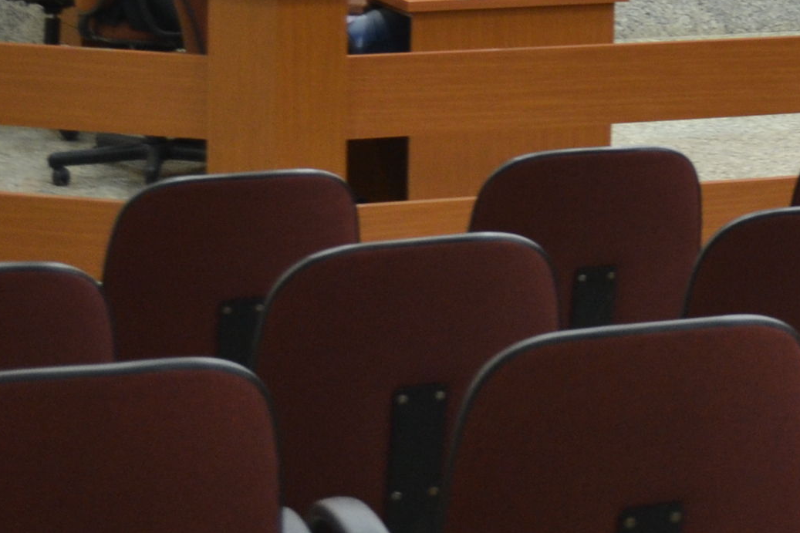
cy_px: -224
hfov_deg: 13.9
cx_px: 1141
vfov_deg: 9.6
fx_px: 3110
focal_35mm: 140
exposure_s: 1/15
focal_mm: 28
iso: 450
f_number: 4.5
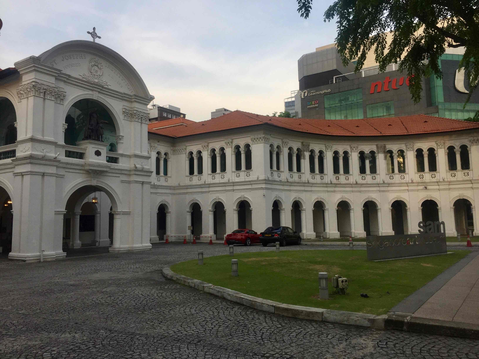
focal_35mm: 29
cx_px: 240
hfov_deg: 61.7
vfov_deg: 48.2
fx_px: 401
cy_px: 180
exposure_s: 1/430
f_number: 2.2
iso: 32
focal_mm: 4.15
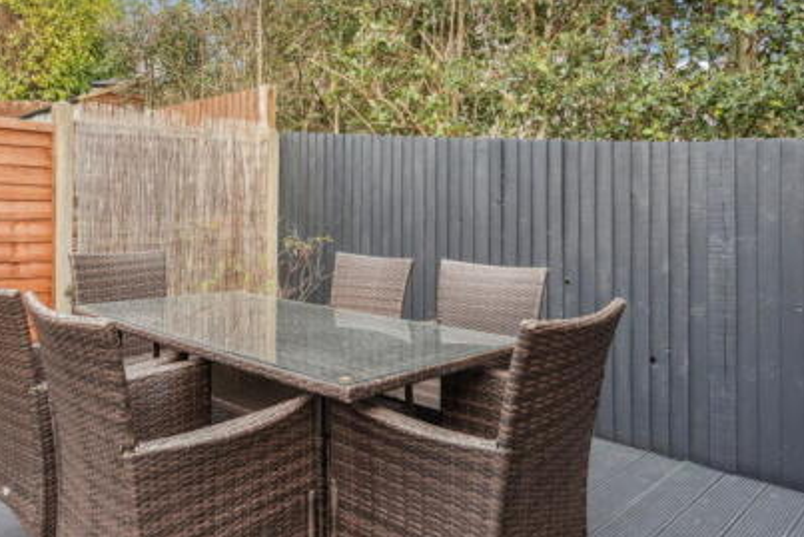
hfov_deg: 68.7
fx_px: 581
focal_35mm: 26
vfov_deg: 49.4
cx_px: 322
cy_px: 227
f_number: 5.6
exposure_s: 1/60
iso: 320
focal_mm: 16
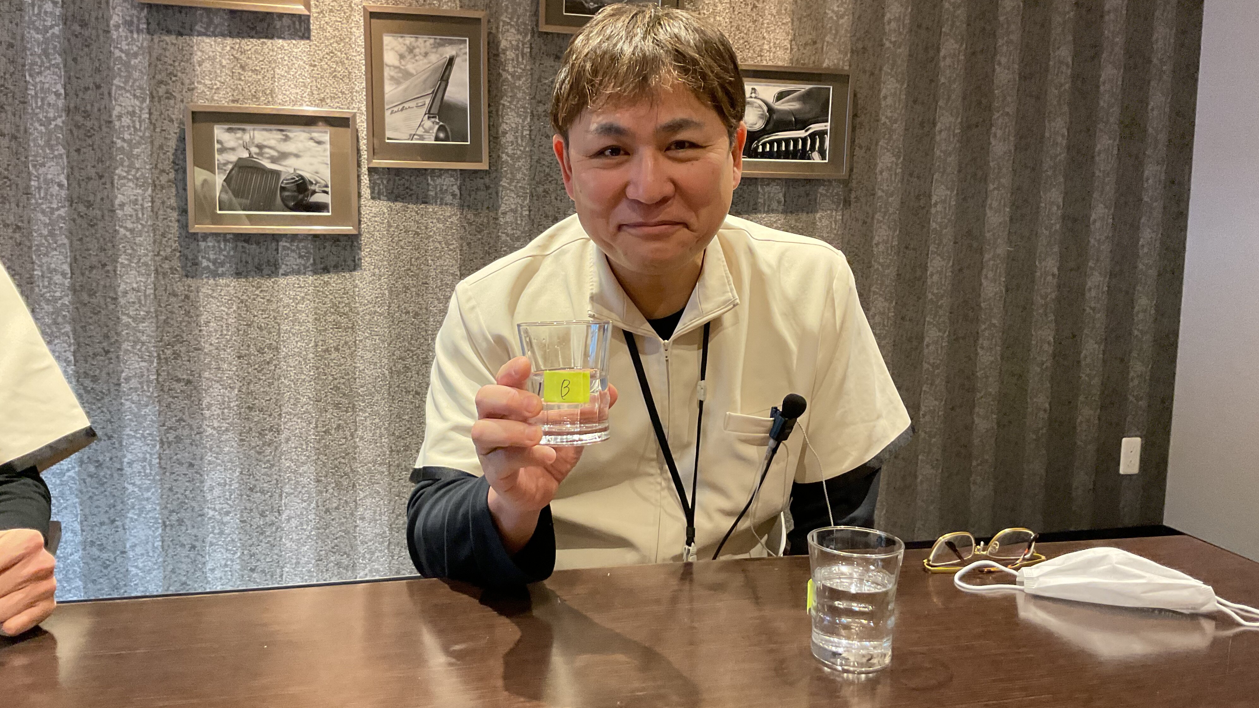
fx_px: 1068
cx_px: 637
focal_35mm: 32
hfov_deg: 61.0
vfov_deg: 36.6
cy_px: 318
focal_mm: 3
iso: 250
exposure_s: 1/60
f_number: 1.8
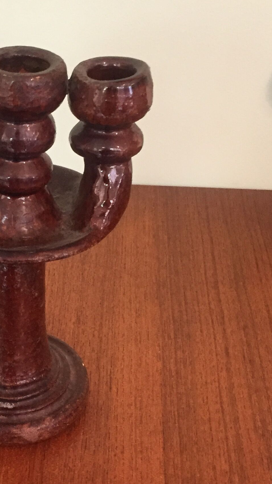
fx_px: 782
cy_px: 297
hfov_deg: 18.9
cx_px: -31
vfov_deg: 34.2
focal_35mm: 61
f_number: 2.2
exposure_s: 1/33
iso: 250
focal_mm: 4.15
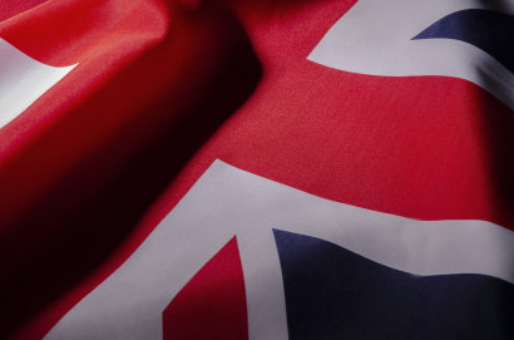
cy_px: 120
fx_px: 1435
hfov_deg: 20.3
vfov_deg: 13.5
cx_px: 208
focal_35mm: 101
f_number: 8
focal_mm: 45
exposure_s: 1/90
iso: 125
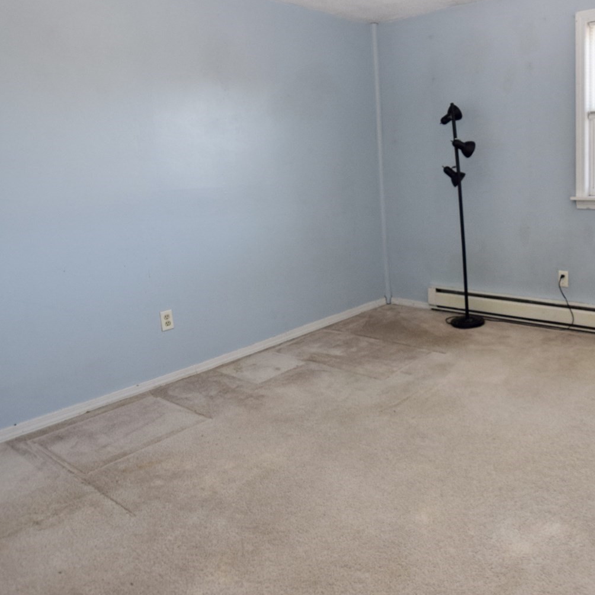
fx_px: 506
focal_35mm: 26
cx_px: 446
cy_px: 250
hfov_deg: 57.8
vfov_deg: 60.6
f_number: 4.5
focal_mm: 10
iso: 400
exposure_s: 1/80
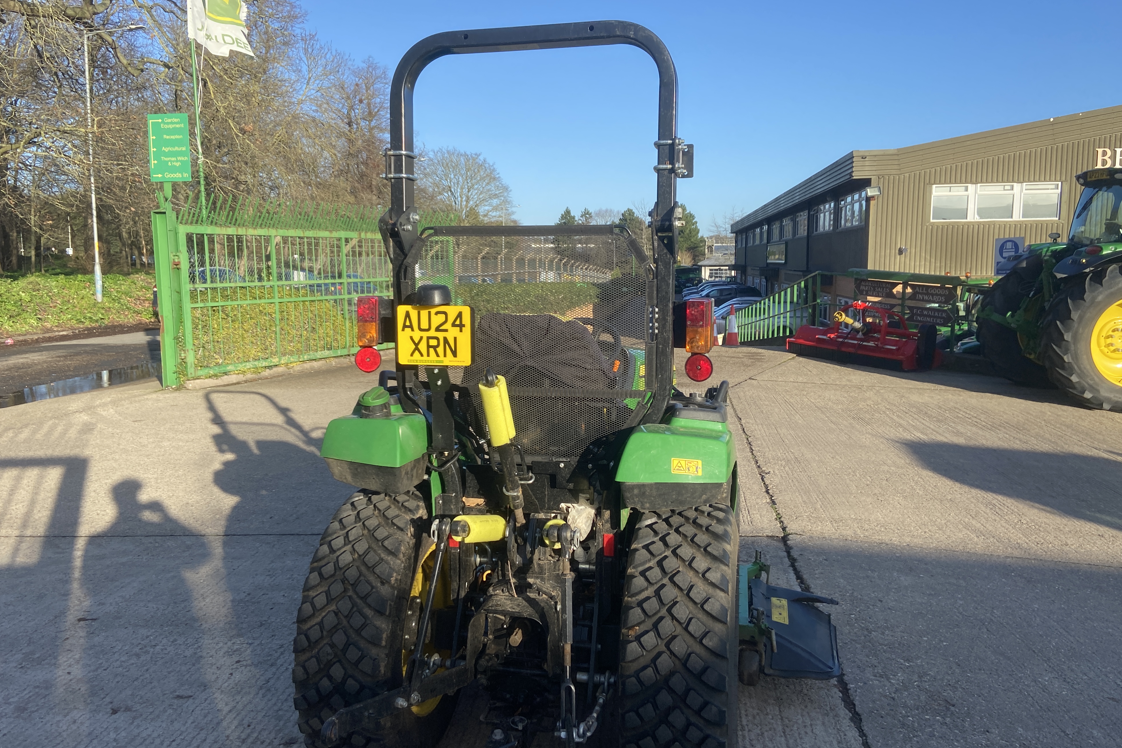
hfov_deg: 65.5
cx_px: 551
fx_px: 873
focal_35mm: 28
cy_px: 374
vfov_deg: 46.4
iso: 32
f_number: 1.8
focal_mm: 4.25
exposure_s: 1/1377
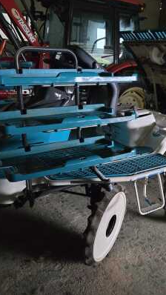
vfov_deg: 58.0
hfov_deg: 34.1
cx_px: 119
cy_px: 146
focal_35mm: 34
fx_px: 266
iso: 1600
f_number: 1.8
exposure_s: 1/60
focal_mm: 5.4
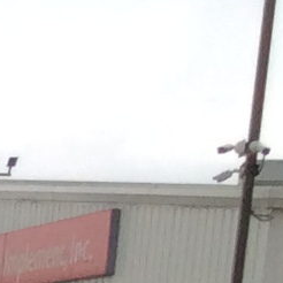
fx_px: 2747
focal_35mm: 297
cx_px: -1101
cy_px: 919
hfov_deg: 4.9
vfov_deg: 5.5
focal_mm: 3.3
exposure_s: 1/497
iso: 32
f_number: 2.4
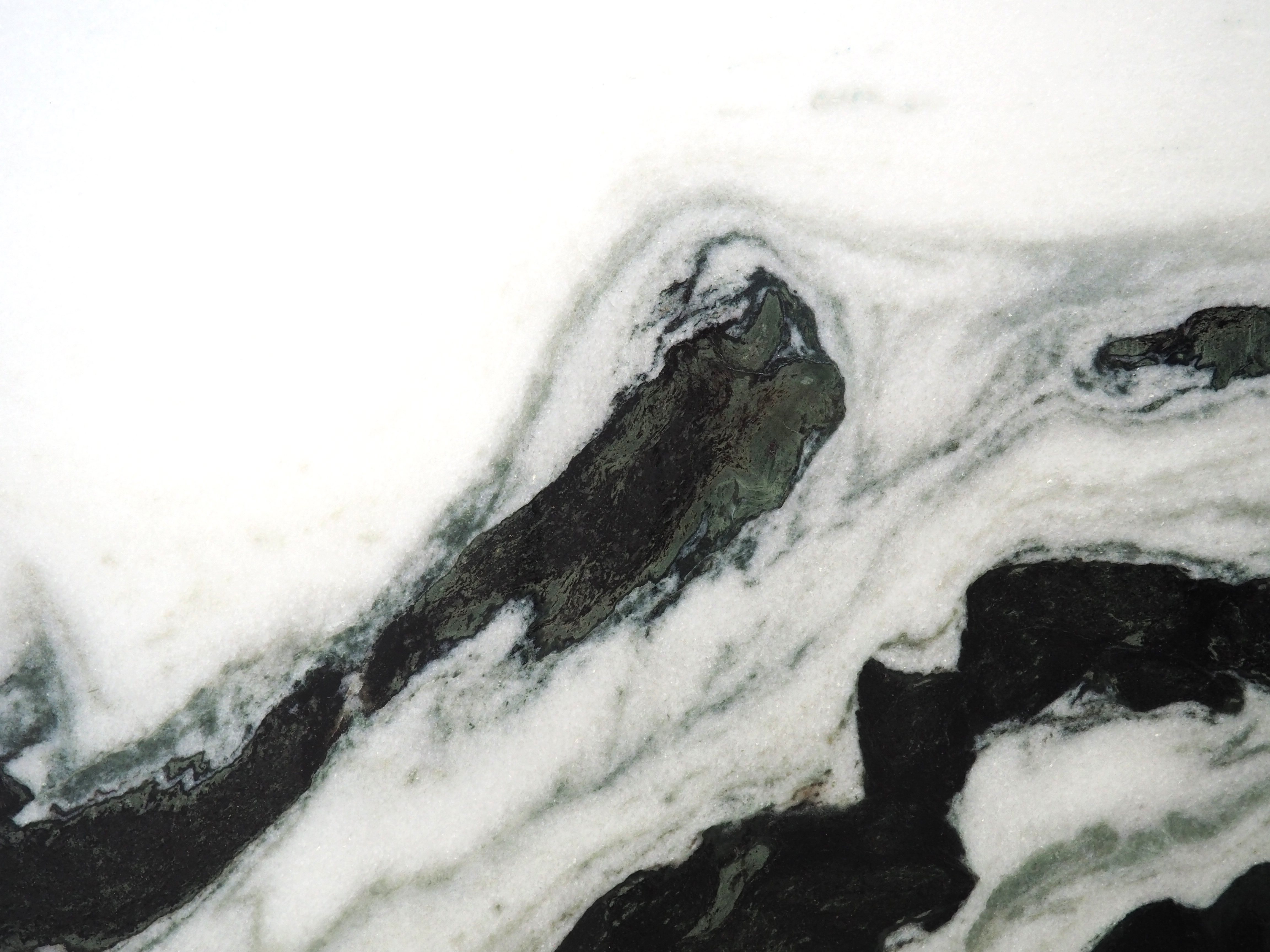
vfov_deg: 41.8
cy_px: 476
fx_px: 1247
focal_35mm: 34
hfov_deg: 54.0
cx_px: 635
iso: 800
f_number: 4
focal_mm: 17
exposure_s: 1/80
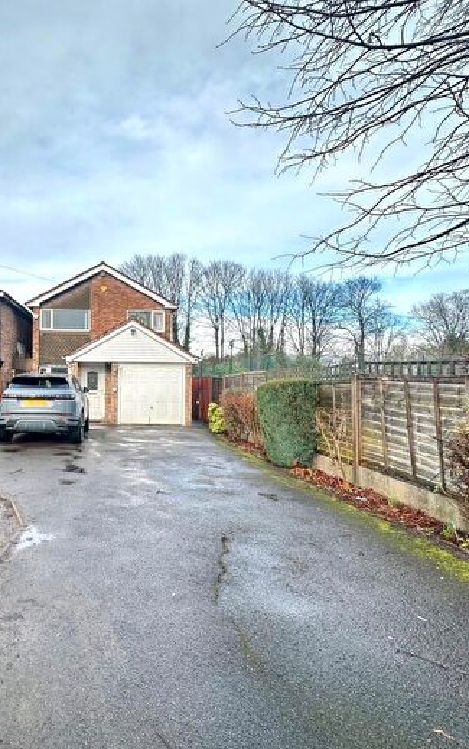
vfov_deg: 85.0
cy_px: 376
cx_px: 117
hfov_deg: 56.7
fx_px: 408
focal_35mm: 20
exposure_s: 1/226
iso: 40
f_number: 2.2
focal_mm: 2.22
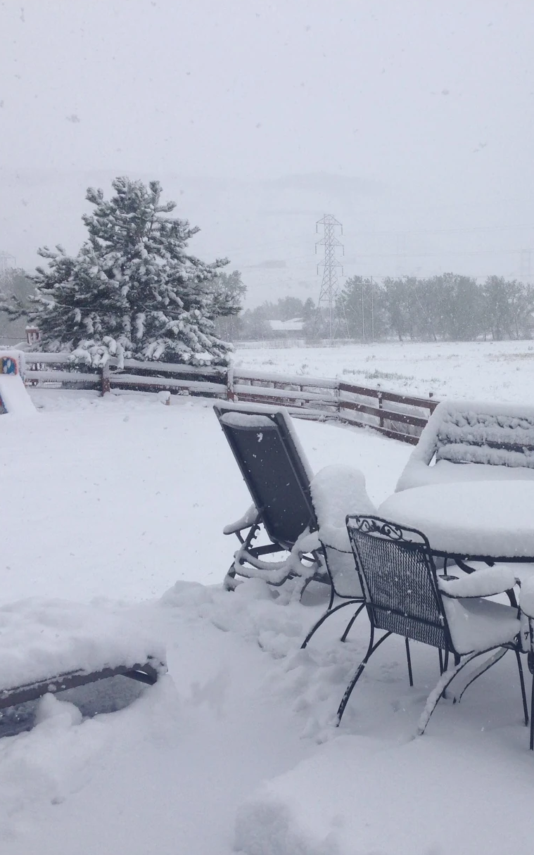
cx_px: 458
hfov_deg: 26.7
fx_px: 1095
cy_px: 426
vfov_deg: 42.7
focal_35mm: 47
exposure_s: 1/1642
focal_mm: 4.12
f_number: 2.4
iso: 50
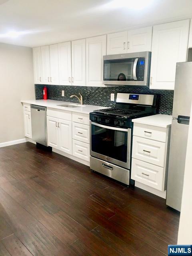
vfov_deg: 61.7
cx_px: 96
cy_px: 128
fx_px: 214
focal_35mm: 29
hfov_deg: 48.2
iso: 80
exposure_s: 1/15
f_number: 2.2
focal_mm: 4.15
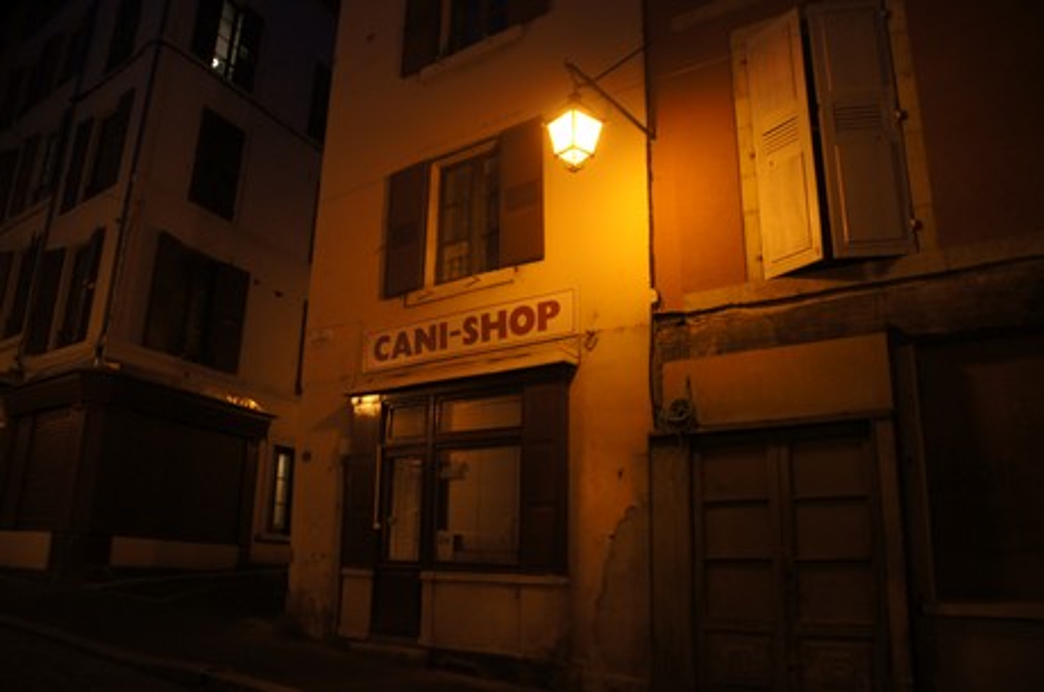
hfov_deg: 67.5
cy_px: 346
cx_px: 522
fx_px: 782
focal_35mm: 27
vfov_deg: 47.8
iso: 800
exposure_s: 1/30
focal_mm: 18
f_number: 3.5
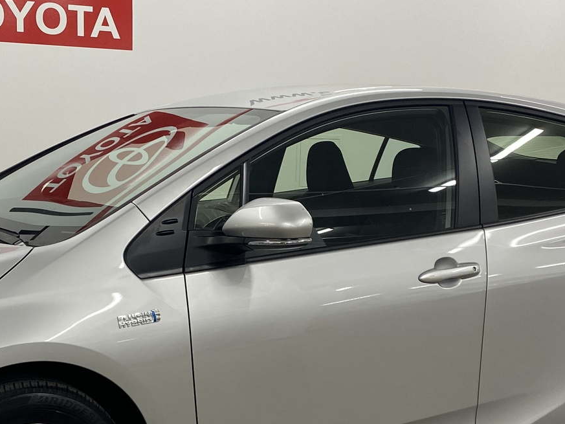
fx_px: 996
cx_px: 214
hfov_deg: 31.5
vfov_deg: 23.8
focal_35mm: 61
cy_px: 315
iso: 100
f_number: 1.8
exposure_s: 1/121
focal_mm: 4.25
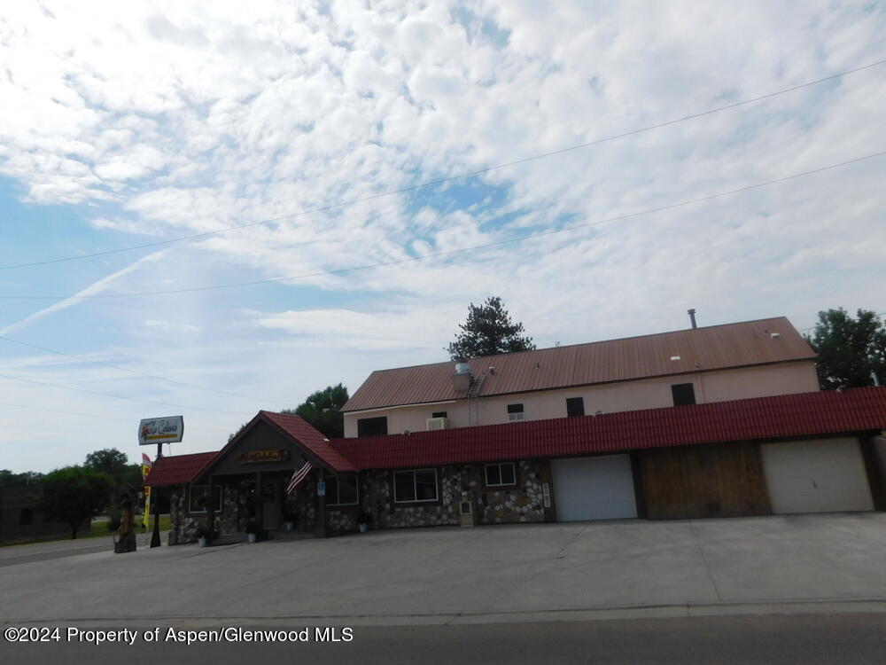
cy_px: 332
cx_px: 443
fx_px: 589
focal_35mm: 23
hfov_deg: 73.9
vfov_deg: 58.9
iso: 125
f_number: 6
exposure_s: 1/1000
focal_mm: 4
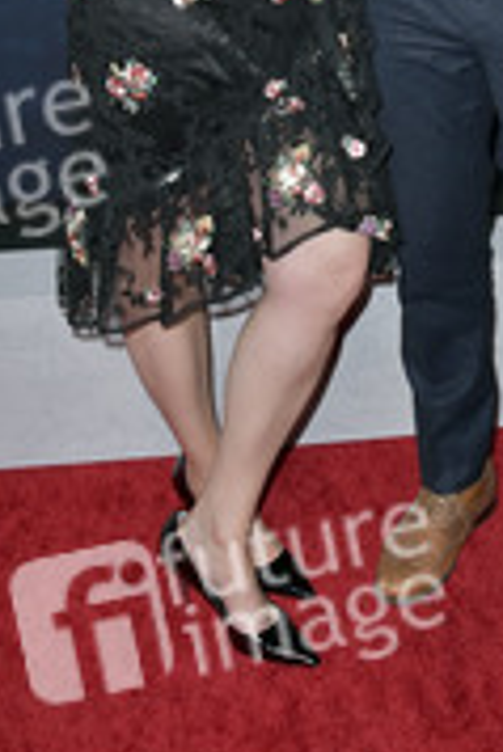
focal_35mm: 63
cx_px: 353
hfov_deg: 21.5
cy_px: -30
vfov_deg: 29.4
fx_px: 1318
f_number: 7.1
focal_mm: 28
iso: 320
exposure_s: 1/250
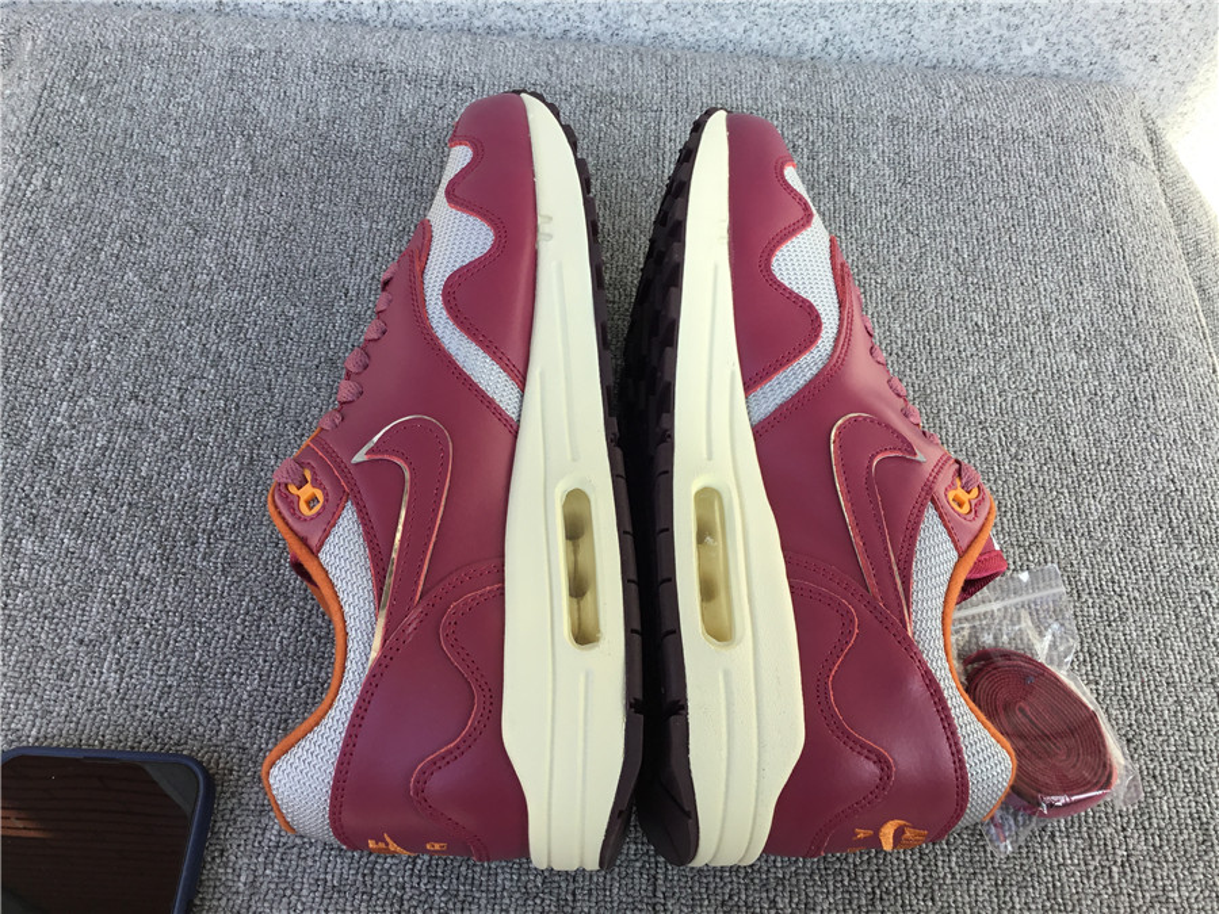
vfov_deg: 45.4
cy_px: 457
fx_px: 1092
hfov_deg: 58.4
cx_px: 610
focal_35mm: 31
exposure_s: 1/269
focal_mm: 3.3
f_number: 2.4
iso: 25
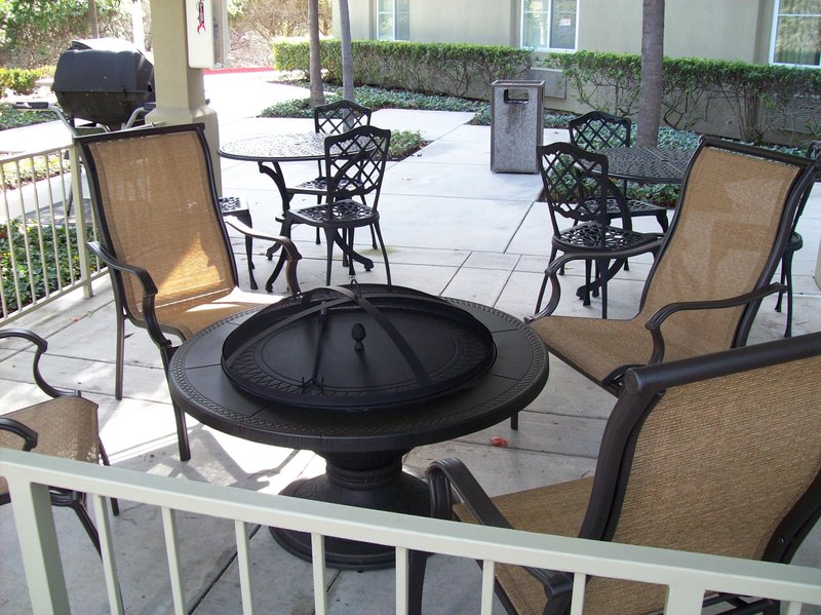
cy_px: 308
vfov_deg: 39.6
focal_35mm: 36
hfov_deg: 51.4
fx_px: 853
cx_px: 410
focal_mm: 6
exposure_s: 1/85.8
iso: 80
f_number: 2.7
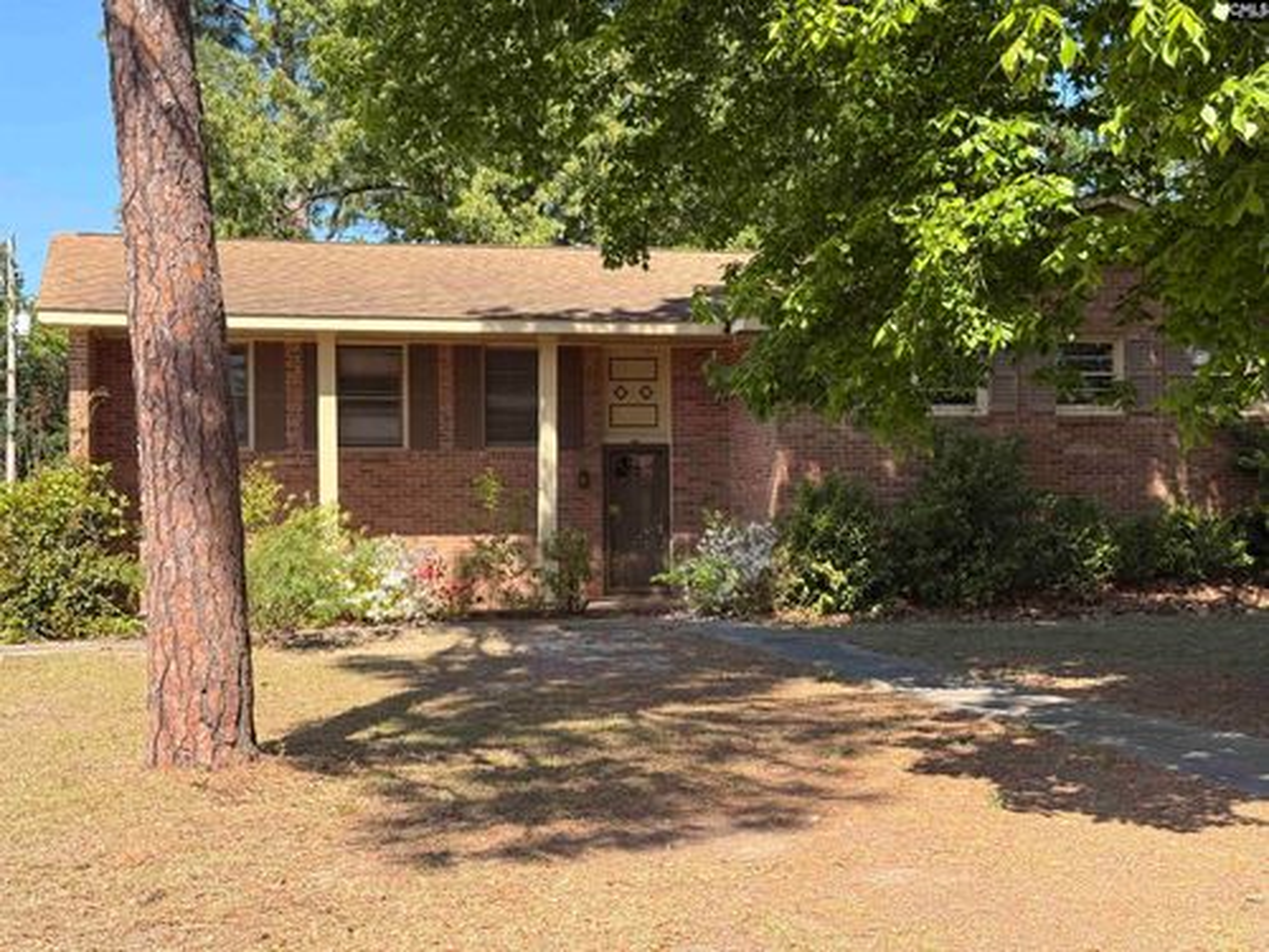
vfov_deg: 30.3
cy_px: 476
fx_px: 1760
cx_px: 634
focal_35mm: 48
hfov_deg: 39.7
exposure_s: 1/1754
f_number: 1.78
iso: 64
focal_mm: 6.76
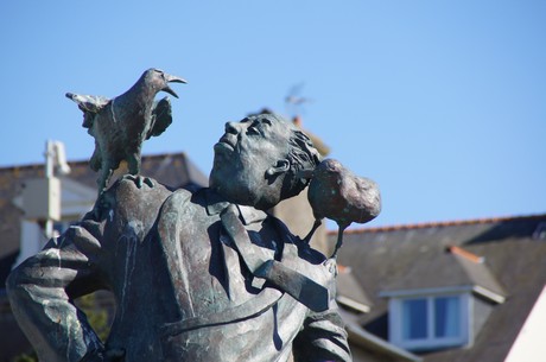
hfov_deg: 6.9
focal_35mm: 300
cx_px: 273
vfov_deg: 4.6
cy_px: 181
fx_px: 4542
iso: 100
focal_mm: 200
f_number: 6.3
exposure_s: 1/320
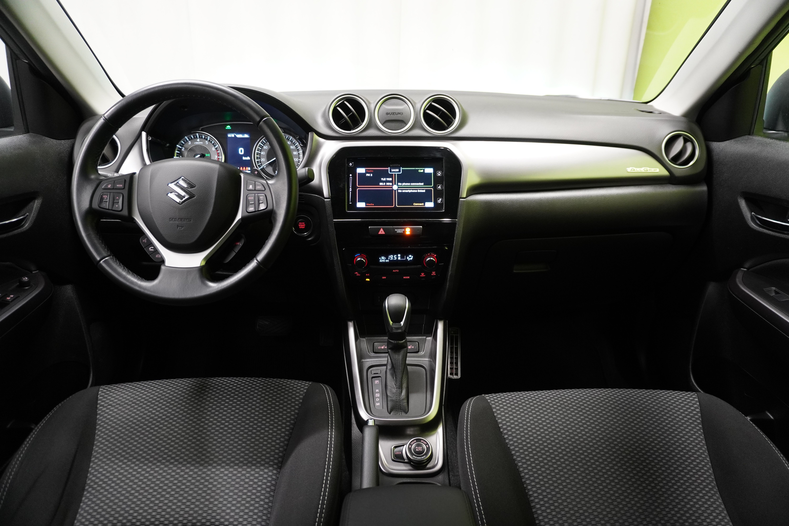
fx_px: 526
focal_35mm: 24
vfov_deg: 53.1
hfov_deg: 73.7
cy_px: 263
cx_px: 394
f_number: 3.5
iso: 1250
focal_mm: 16
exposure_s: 1/30
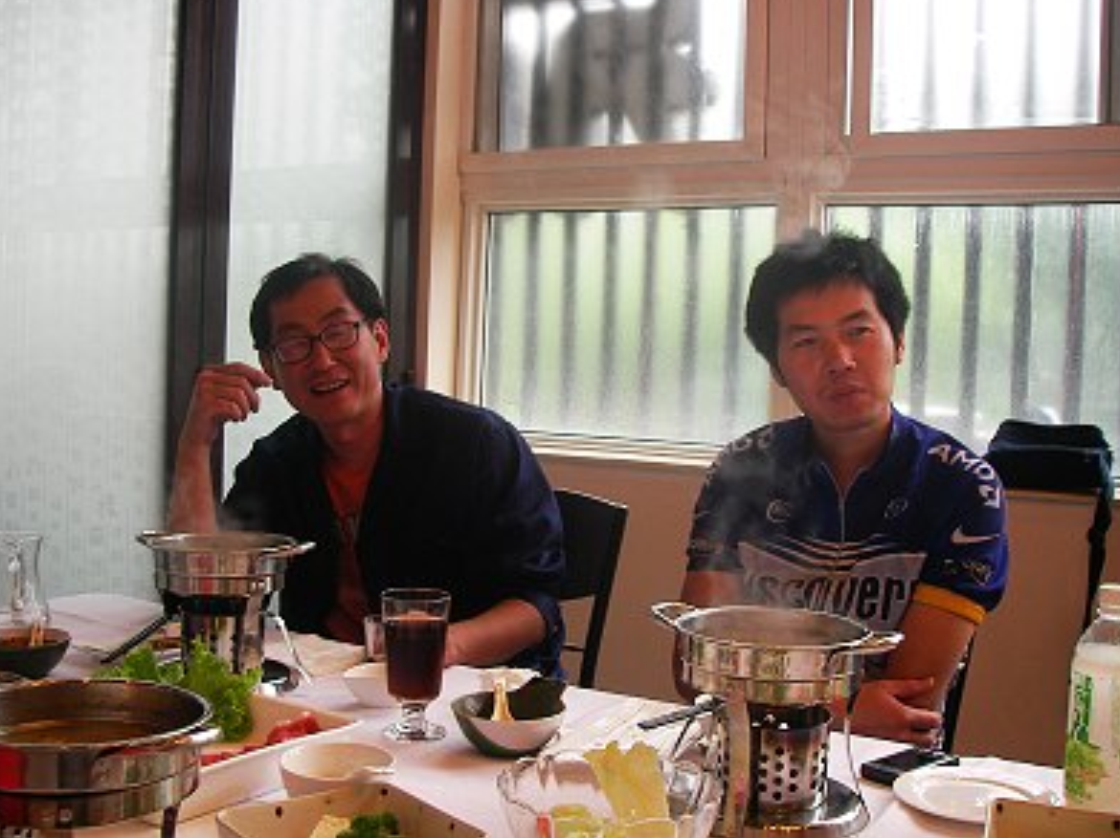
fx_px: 1261
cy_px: 410
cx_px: 560
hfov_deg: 47.9
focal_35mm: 39
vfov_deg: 36.8
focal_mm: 6.3
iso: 50
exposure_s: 1/50.7
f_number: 3.3
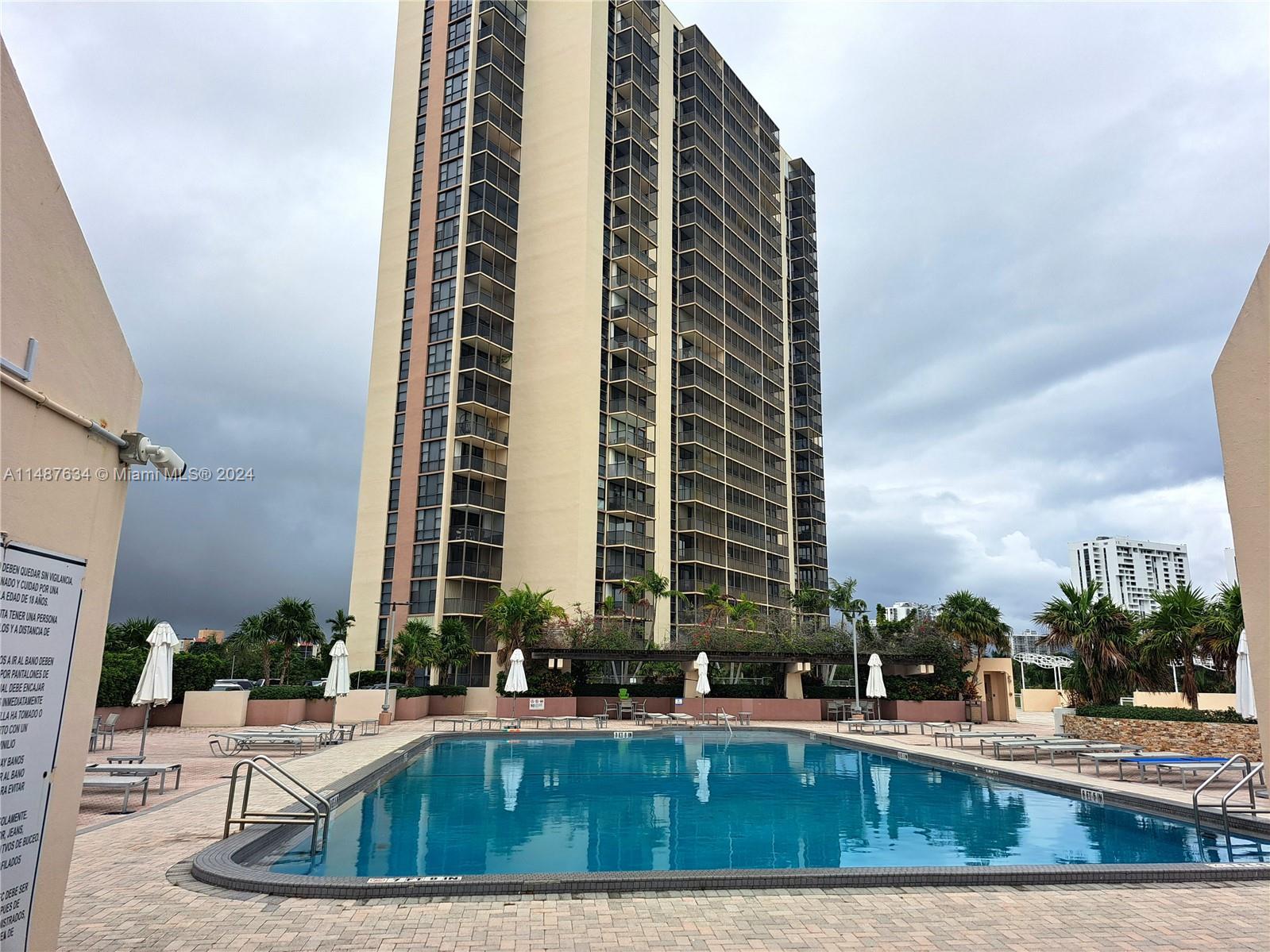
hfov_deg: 71.6
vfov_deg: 56.8
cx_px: 635
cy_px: 476
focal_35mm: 24
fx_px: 880
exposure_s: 1/1250
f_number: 1.8
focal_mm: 5.23
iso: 50
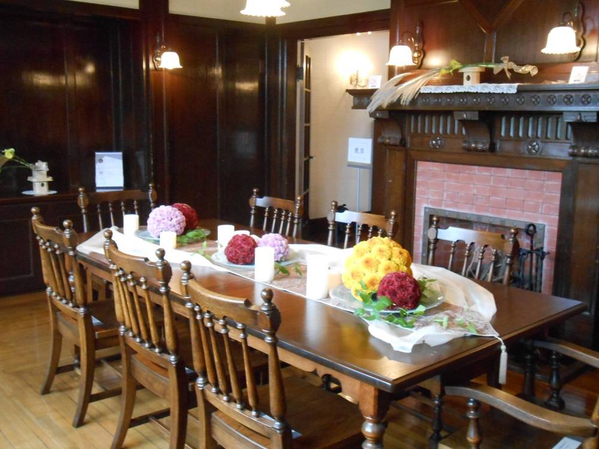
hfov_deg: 49.0
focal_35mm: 38
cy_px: 224
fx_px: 658
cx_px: 300
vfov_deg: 37.7
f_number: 4.2
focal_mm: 6.8
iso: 640
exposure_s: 1/30
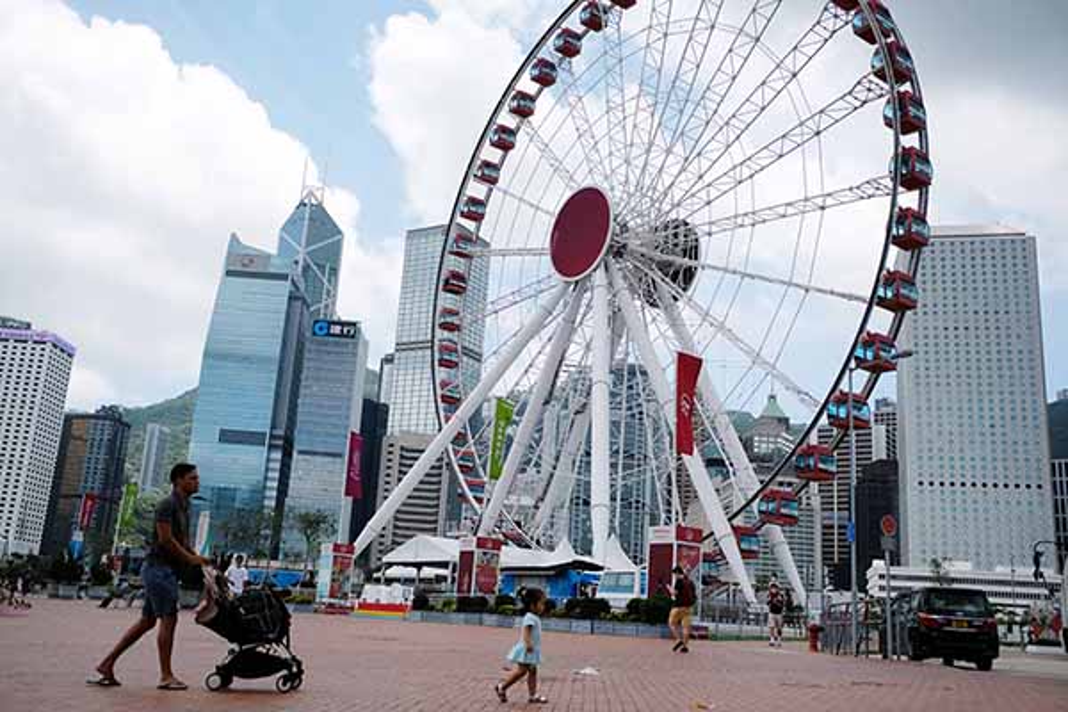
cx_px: 534
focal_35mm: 35
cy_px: 356
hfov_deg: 54.4
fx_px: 1038
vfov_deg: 37.9
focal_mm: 23
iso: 200
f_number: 2.5
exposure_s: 1/6000
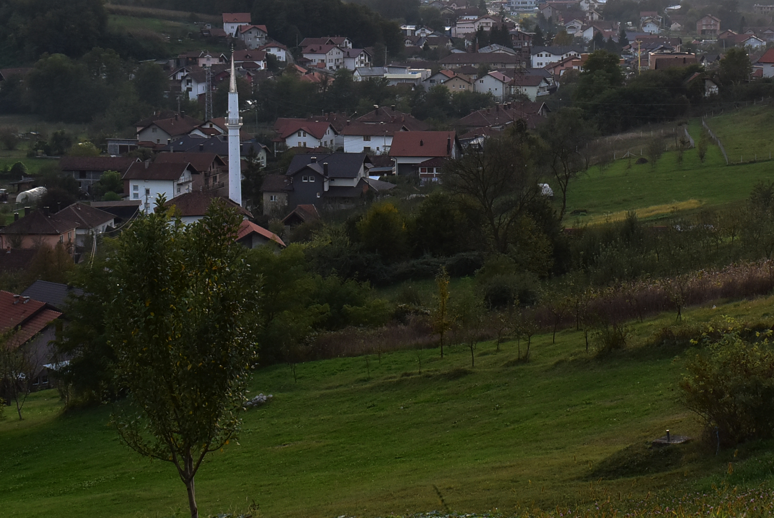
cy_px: 96
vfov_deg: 14.6
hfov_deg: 21.8
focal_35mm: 93
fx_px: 2001
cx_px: 532
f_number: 8
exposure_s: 1/60
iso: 400
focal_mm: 34
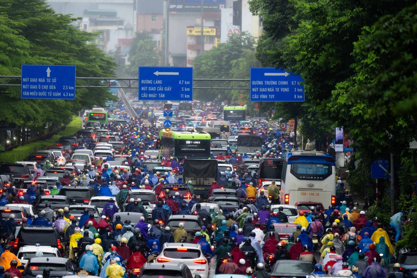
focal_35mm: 300
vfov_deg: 4.6
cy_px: 139
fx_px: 3474
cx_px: 208
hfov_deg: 6.9
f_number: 2.8
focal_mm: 200
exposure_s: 1/320
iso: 250
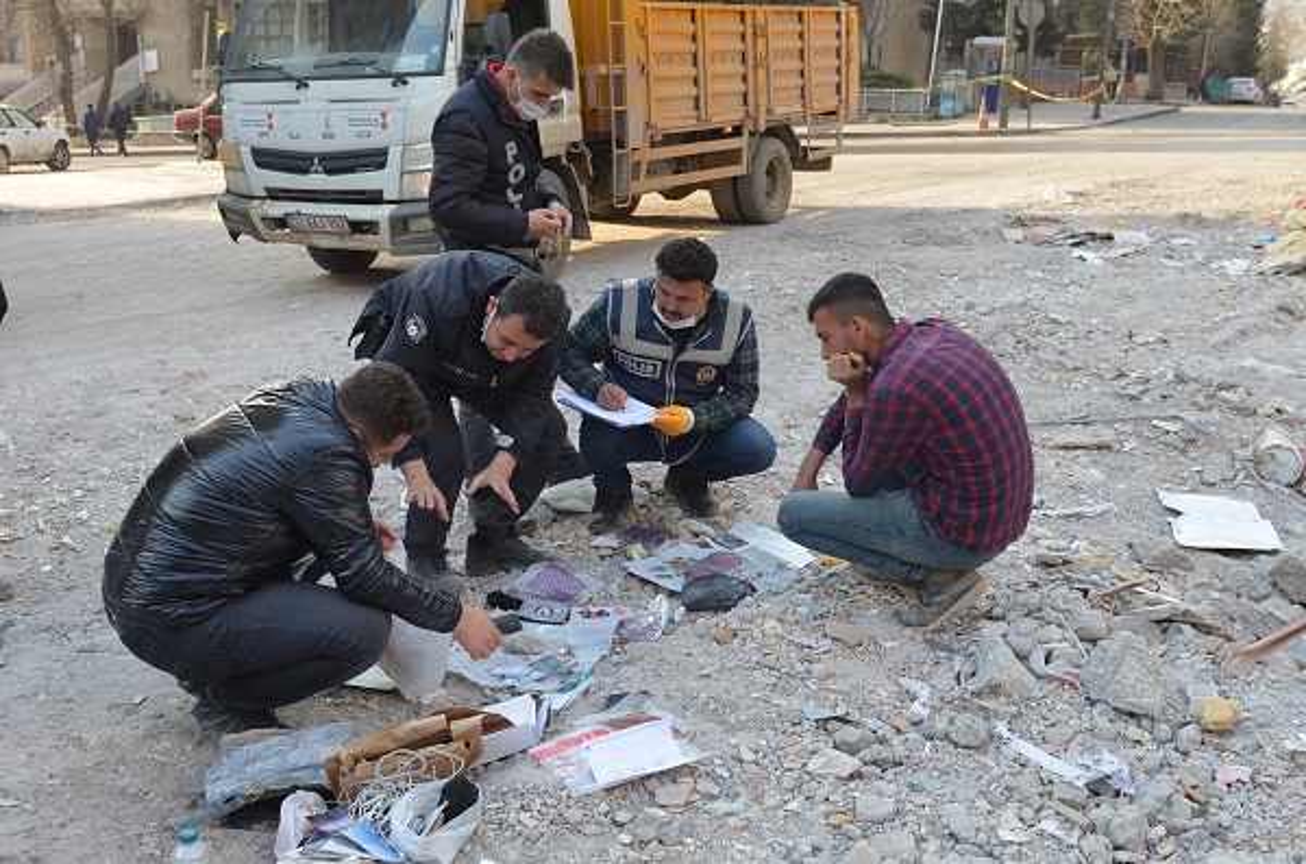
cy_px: 432
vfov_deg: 36.7
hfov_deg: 53.2
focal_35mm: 36
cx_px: 653
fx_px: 1303
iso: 200
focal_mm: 24
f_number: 5.6
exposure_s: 1/160
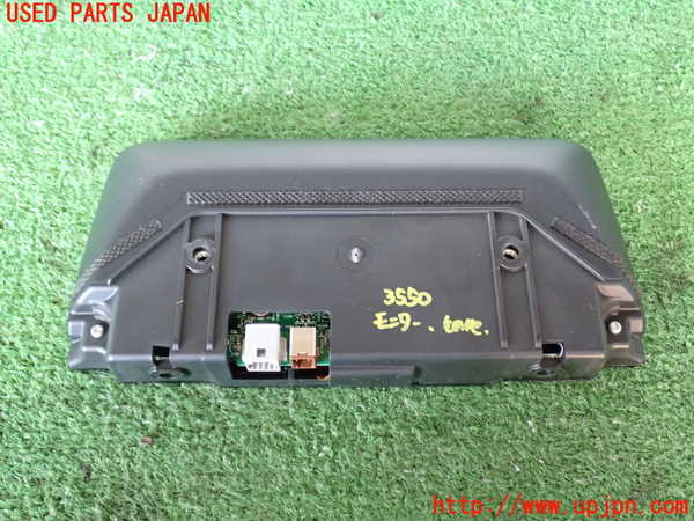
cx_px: 347
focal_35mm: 38
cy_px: 260
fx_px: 762
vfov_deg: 37.7
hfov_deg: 49.0
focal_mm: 6.83
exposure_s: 1/40
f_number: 2.7
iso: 800
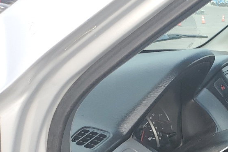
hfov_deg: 22.2
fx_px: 494
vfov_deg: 16.1
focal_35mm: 78
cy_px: 224
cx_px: 327
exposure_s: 1/323
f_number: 1.5
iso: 50
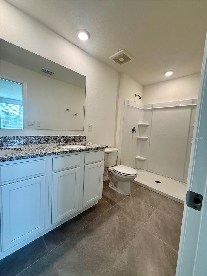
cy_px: 138
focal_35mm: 14
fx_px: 112
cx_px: 104
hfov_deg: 85.7
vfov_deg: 102.1
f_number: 2.2
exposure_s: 1/120
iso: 160
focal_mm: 2.22
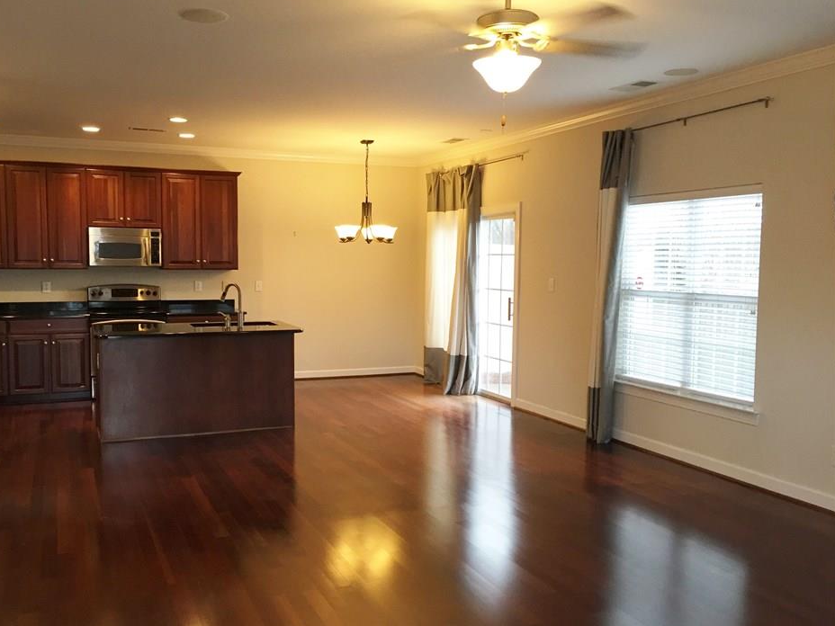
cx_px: 378
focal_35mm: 32
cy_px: 317
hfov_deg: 56.7
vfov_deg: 44.2
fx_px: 772
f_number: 2.2
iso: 100
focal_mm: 4.15
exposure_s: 1/30
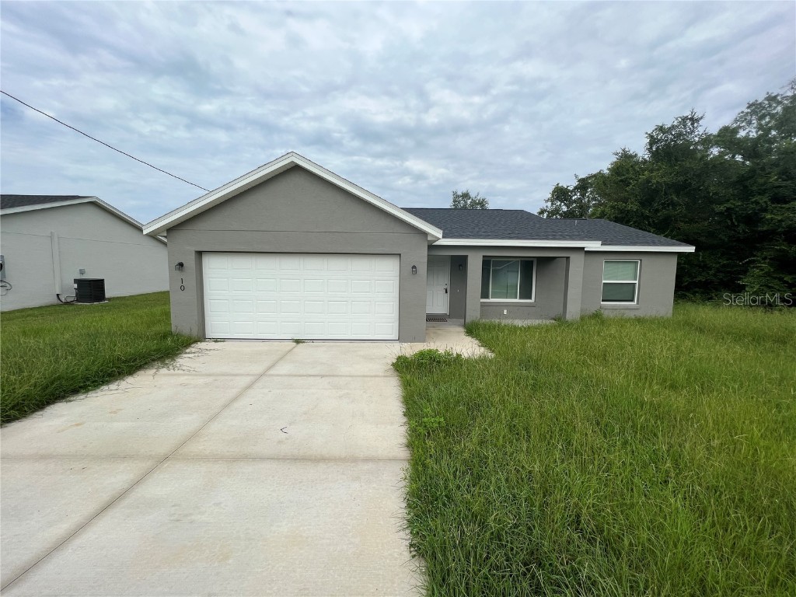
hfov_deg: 106.2
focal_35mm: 13
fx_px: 299
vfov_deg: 89.9
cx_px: 398
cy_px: 298
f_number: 1.8
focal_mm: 1.57
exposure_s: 1/1845
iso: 32
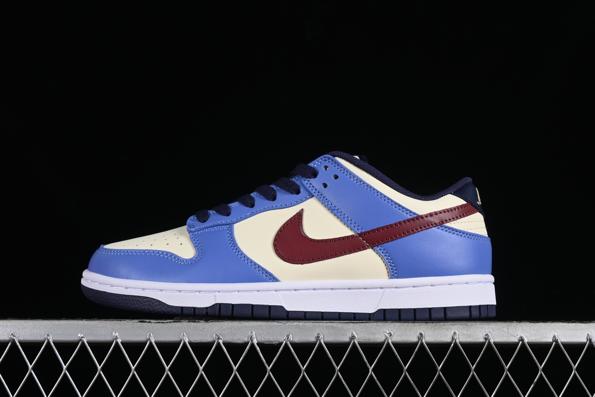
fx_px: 1239
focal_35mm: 75
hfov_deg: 27.0
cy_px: 198
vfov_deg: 18.2
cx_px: 298
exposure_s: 1/80
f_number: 8
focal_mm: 50
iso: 160
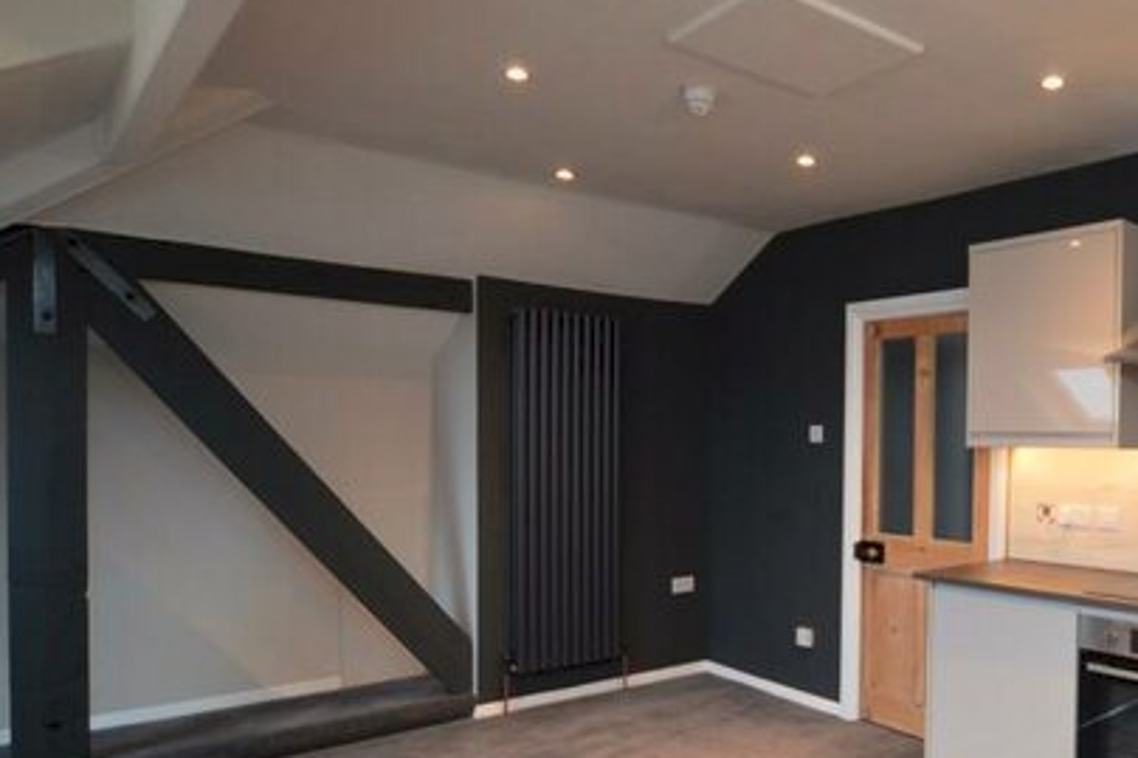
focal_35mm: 26
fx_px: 822
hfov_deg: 65.9
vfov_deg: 49.2
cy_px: 459
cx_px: 828
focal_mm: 10
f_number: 3.5
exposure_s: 1/60
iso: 1100
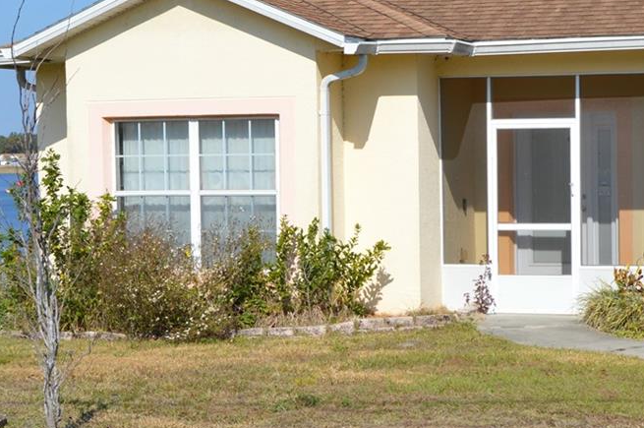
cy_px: 240
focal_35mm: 88
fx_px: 1572
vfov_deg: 15.5
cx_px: 485
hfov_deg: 22.9
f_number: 9
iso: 100
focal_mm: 24
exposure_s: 1/320
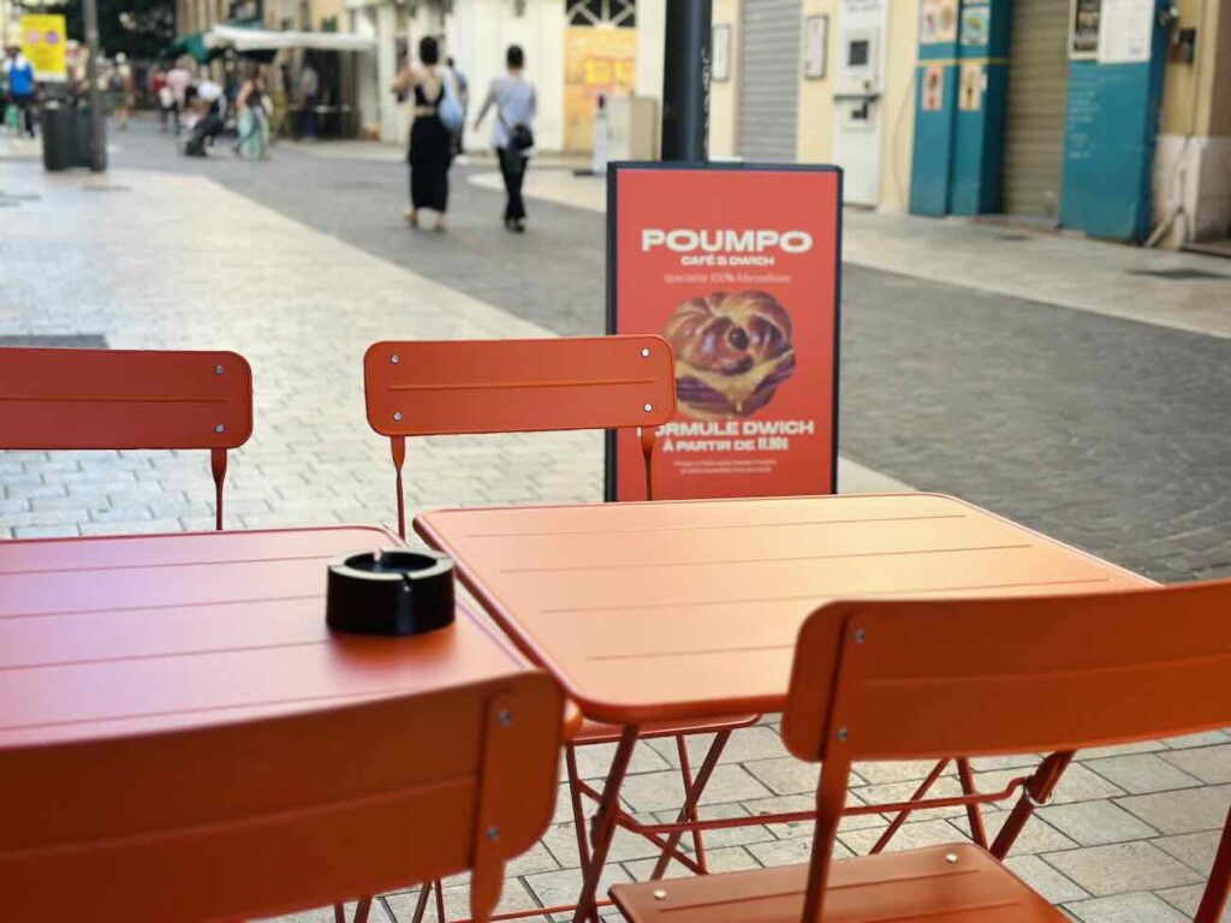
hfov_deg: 39.7
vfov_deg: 30.3
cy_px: 462
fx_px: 1707
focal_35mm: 48
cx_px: 616
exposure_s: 1/663
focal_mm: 6.86
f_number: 1.78
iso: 80
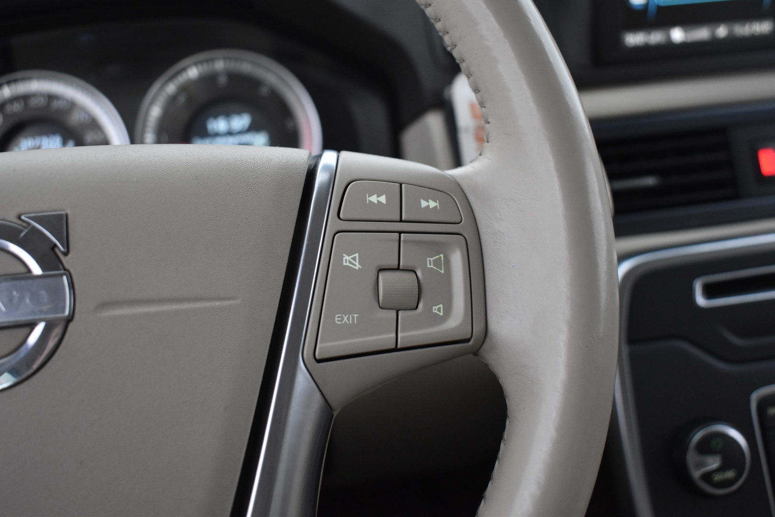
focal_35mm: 39
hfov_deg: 49.6
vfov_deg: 34.2
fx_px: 840
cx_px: 388
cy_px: 258
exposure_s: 1/40
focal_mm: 26
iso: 2500
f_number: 4
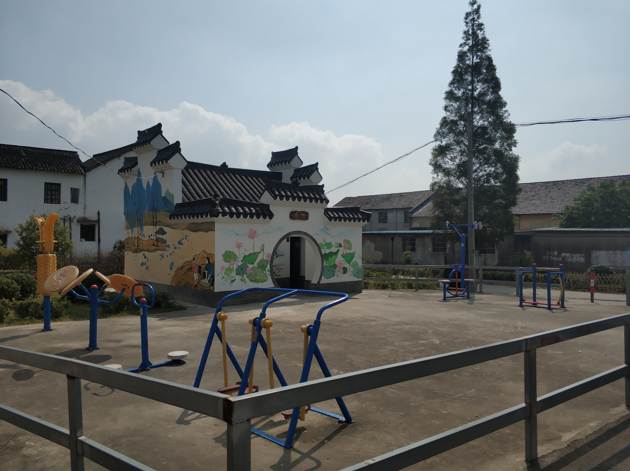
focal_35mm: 27
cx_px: 315
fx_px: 491
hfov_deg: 65.4
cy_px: 236
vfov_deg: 51.3
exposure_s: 1/4608
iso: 102
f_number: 1.8
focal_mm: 3.82
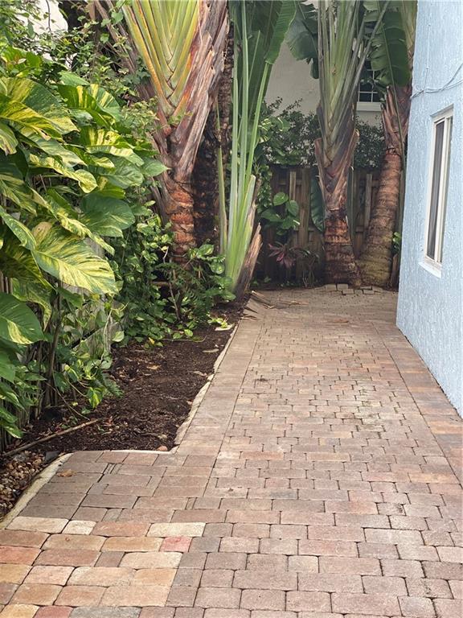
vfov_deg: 36.8
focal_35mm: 52
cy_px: 309
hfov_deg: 28.0
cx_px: 232
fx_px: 927
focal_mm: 6
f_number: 2
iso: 32
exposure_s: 1/122
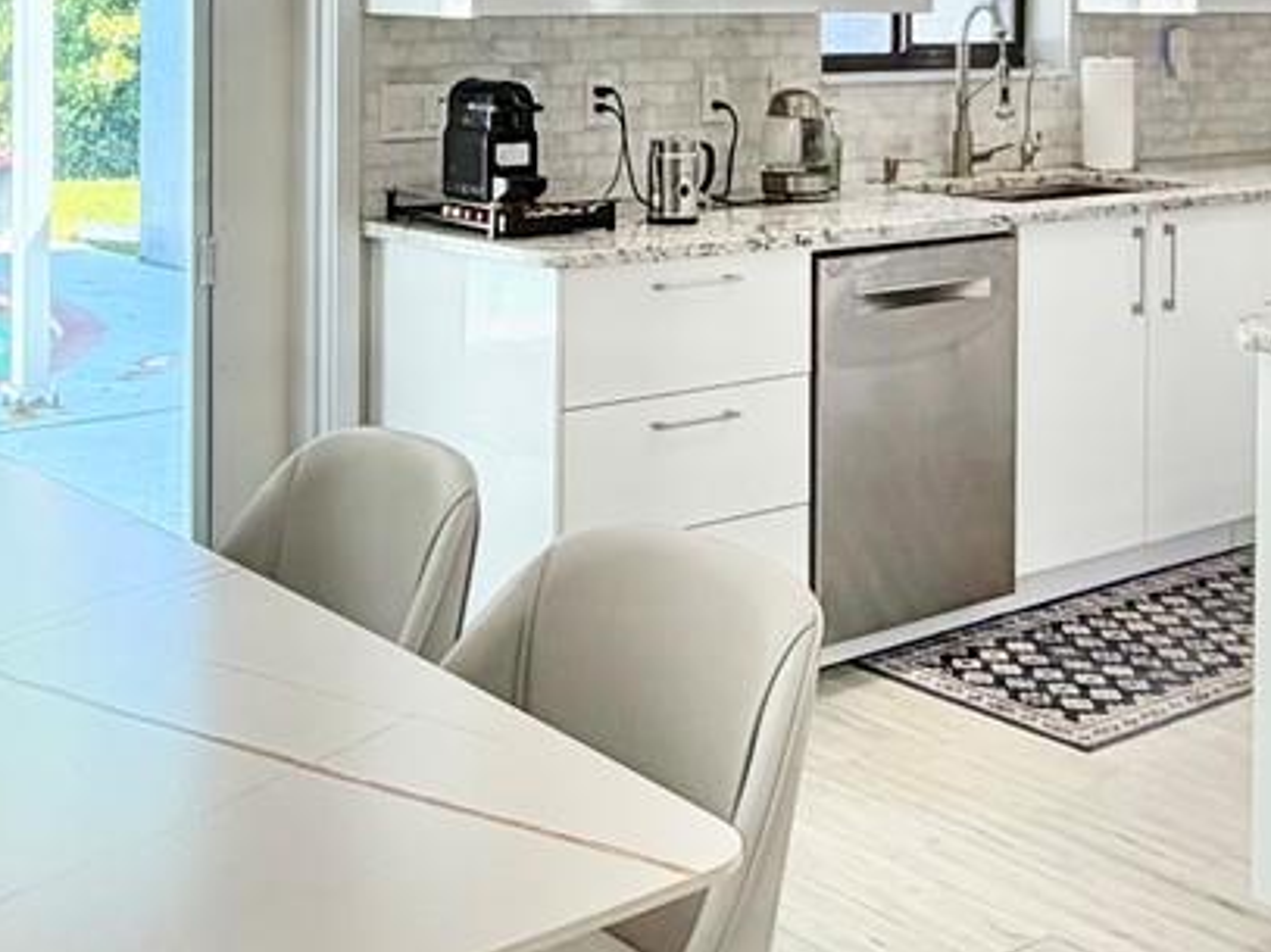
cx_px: 590
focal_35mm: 55
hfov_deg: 34.9
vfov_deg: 25.3
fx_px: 2019
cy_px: 6
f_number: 2.2
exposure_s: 1/120
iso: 125
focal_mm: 2.22
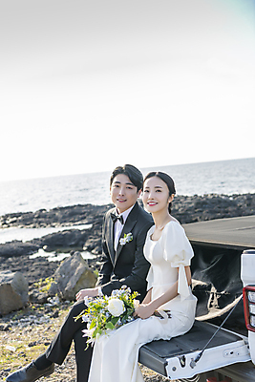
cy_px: 191
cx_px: 128
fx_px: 531
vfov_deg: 39.6
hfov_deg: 27.0
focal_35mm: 50
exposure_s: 1/500
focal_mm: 50
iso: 160
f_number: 4
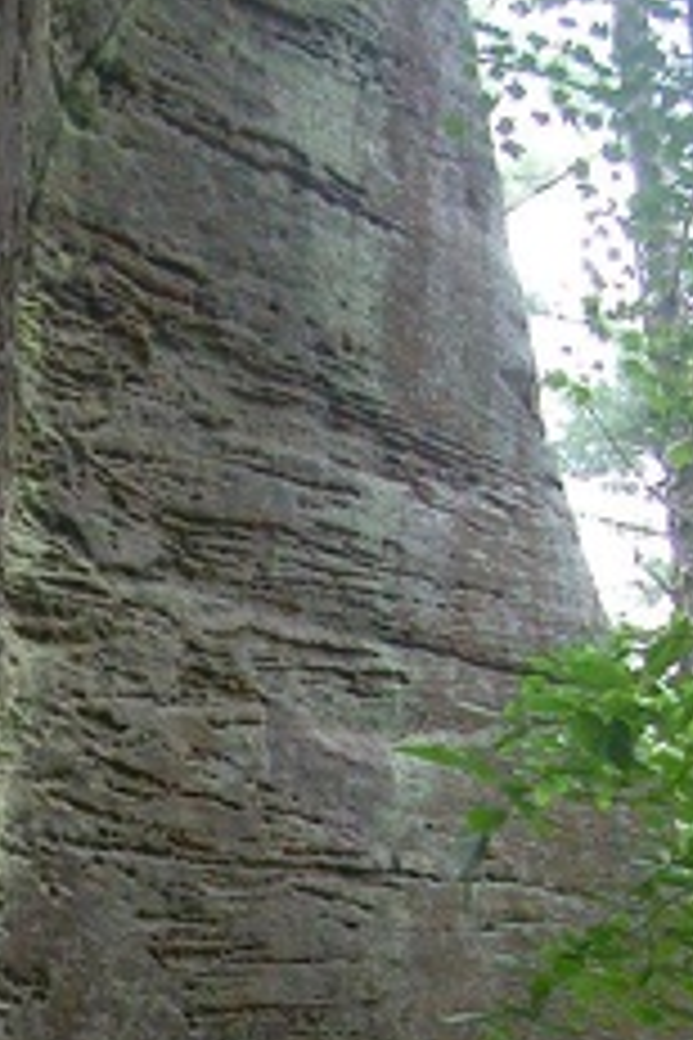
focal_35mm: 91
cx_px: -160
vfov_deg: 20.7
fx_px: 2627
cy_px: 1292
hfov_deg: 14.5
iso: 400
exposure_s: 1/60
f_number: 2.8
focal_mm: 8.9
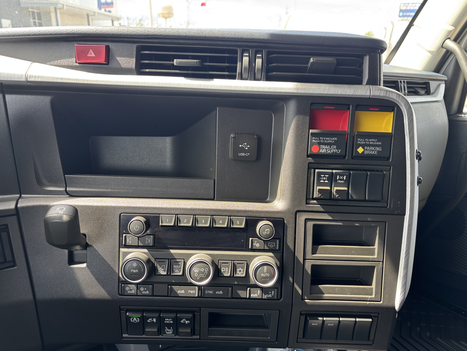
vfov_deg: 53.1
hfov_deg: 67.3
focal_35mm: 26
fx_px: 351
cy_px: 176
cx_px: 234
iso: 80
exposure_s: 1/121
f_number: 1.6
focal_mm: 5.96
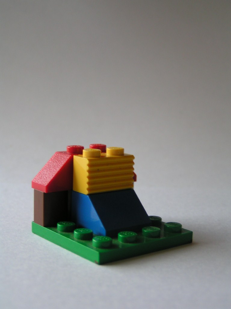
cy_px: 154
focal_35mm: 57
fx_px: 507
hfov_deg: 25.7
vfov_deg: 33.8
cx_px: 116
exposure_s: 1/50
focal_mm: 8.7
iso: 50
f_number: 3.2
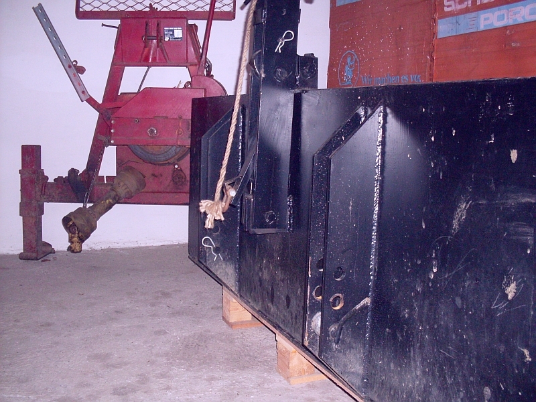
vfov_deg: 37.7
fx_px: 588
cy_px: 201
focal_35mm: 38
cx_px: 268
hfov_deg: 49.0
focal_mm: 6.3
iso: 200
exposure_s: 1/45
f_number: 2.8
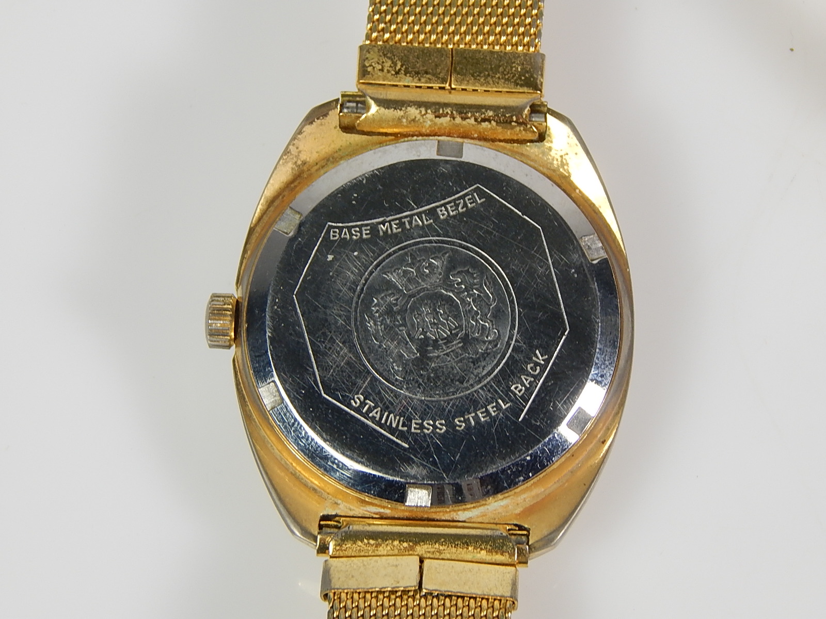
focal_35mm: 182
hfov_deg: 10.9
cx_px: 413
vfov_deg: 8.2
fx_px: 4343
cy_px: 310
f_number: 5.3
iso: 140
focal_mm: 32.8
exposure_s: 1/30
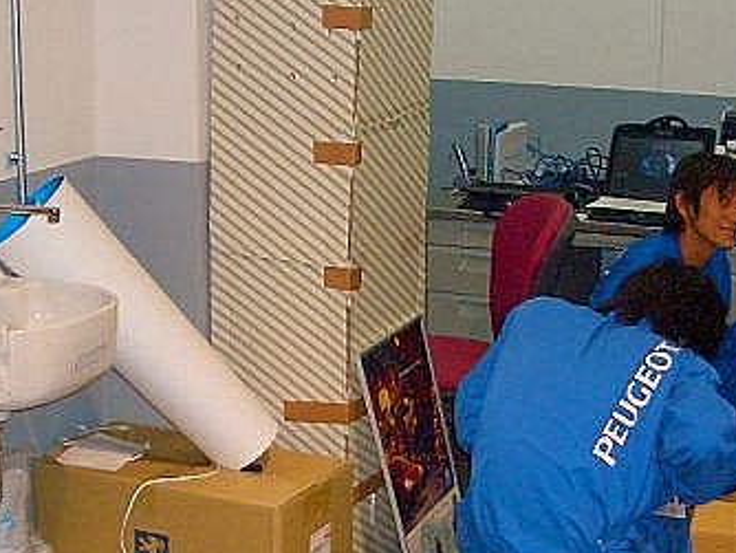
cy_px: 469
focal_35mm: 67
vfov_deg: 21.6
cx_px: 346
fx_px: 1426
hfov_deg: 28.9
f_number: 2.6
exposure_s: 1/60
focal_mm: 5.8
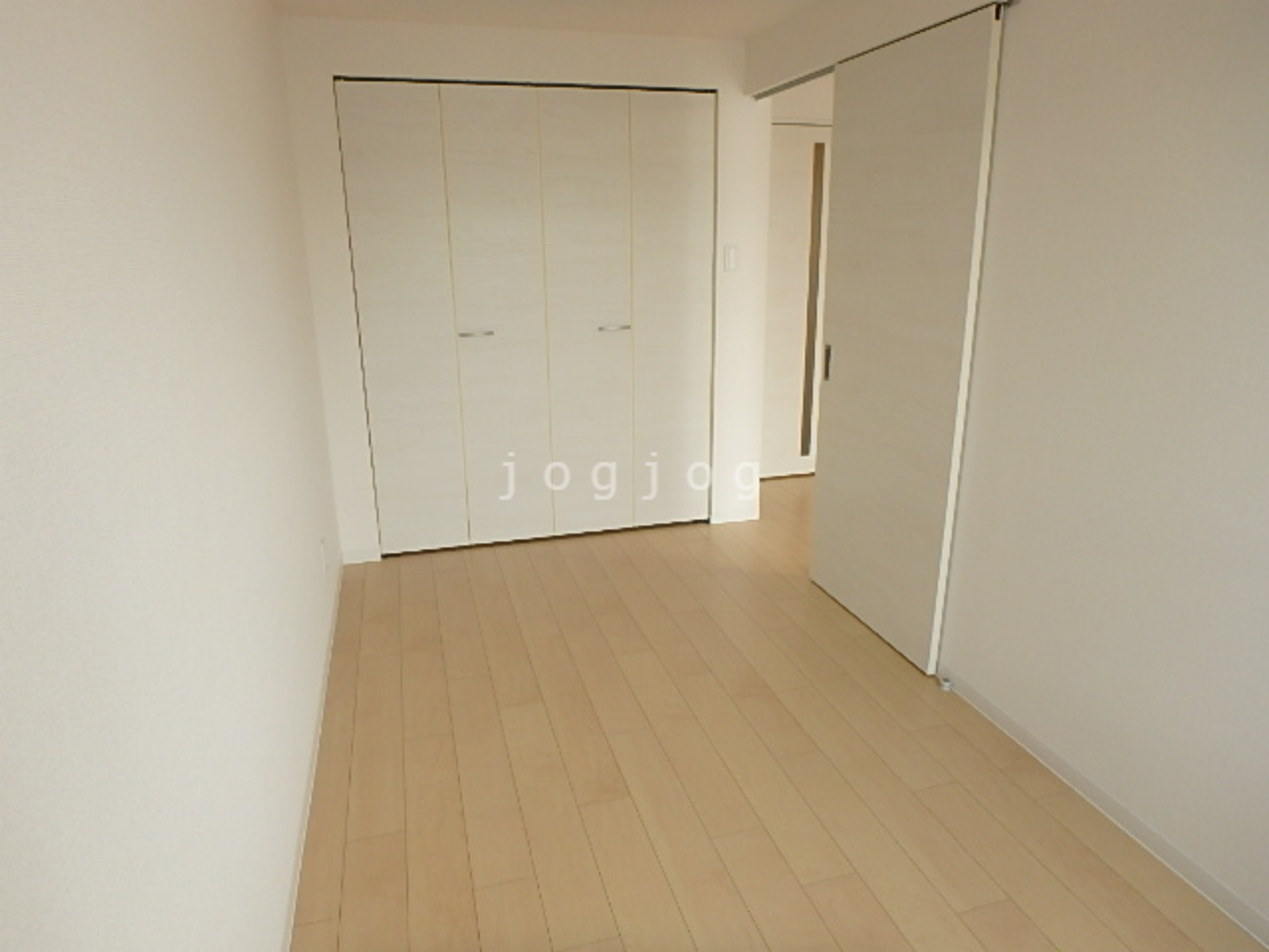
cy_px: 476
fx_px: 770
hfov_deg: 79.0
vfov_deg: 63.4
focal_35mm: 21
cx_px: 634
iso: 160
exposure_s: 1/60
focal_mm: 3.7
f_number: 3.5
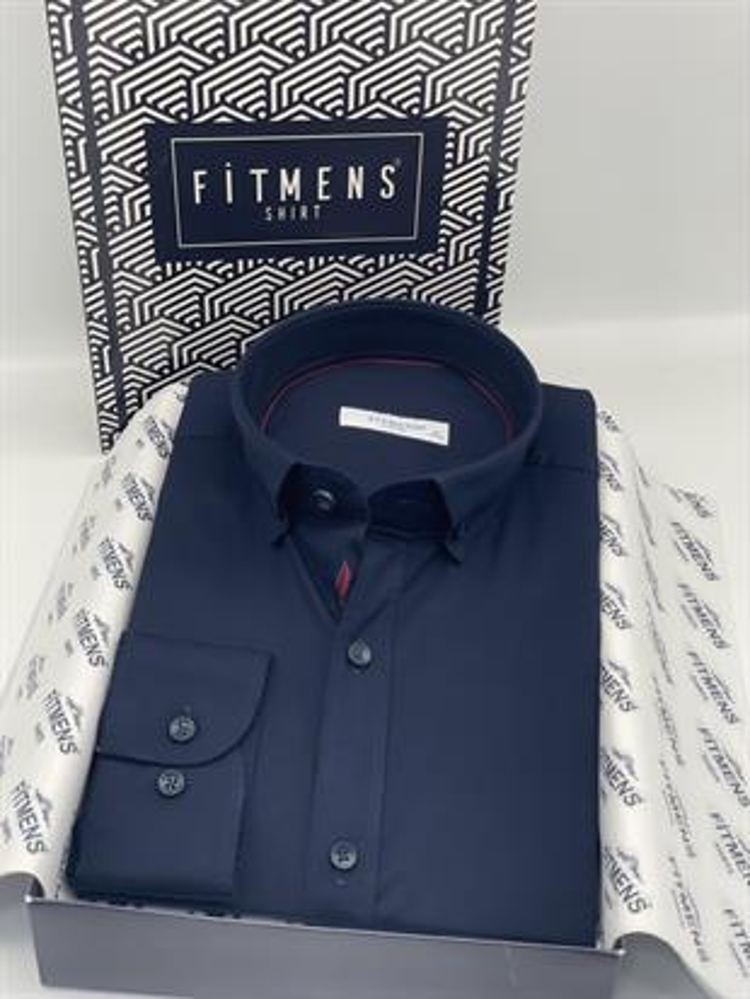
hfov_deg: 28.0
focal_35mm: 52
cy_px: 500
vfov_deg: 36.8
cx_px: 375
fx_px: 1501
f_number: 2
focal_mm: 6
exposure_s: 1/140
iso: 25
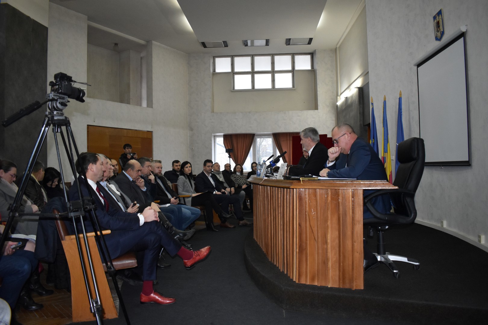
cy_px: 162
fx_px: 366
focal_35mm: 27
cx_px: 244
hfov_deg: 67.4
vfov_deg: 47.9
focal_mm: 18
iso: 1600
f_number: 3.5
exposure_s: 1/125
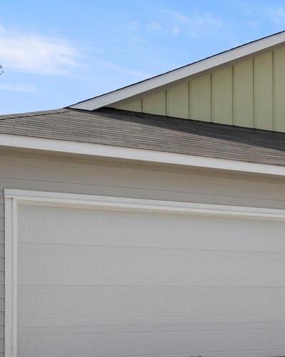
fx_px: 1150
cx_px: 259
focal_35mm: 109
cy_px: 175
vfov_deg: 17.6
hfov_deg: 14.0
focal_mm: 24
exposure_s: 1/3200
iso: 400
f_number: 8
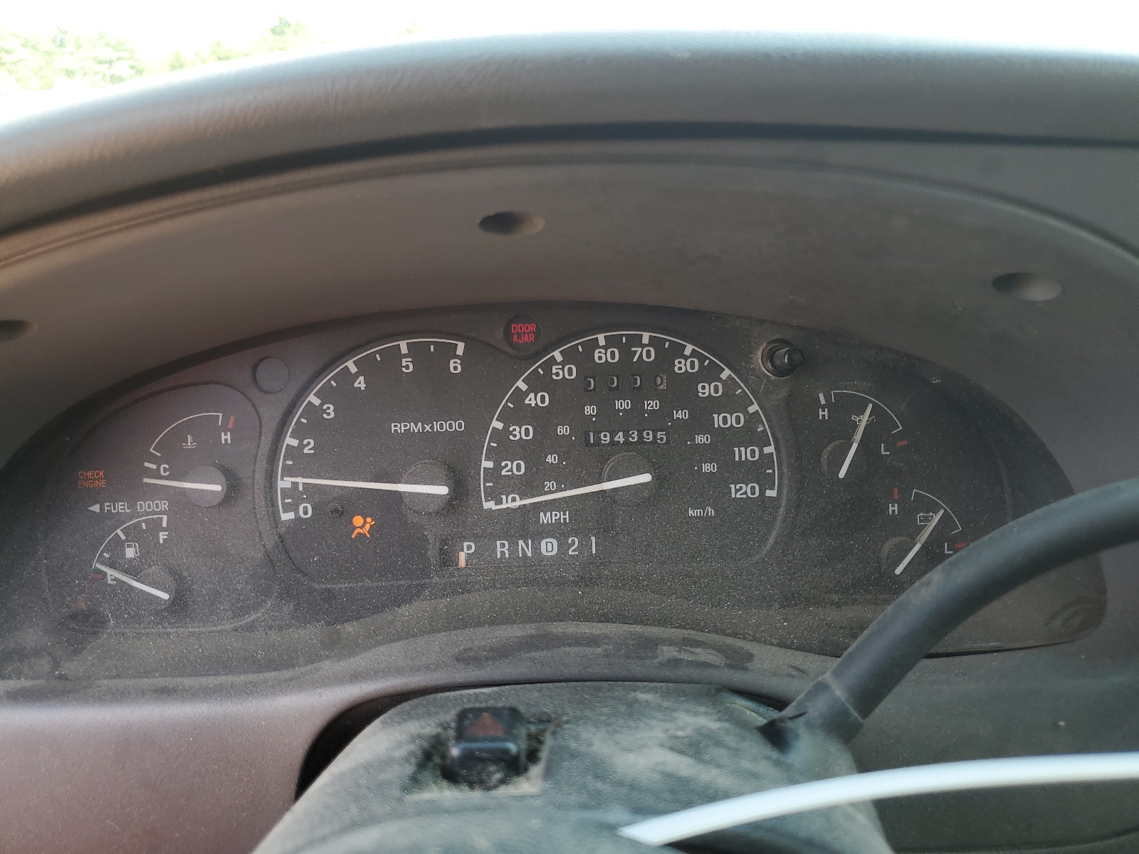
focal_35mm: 26
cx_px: 570
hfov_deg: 67.3
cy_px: 427
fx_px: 856
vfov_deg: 53.1
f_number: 1.5
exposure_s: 1/172
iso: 50
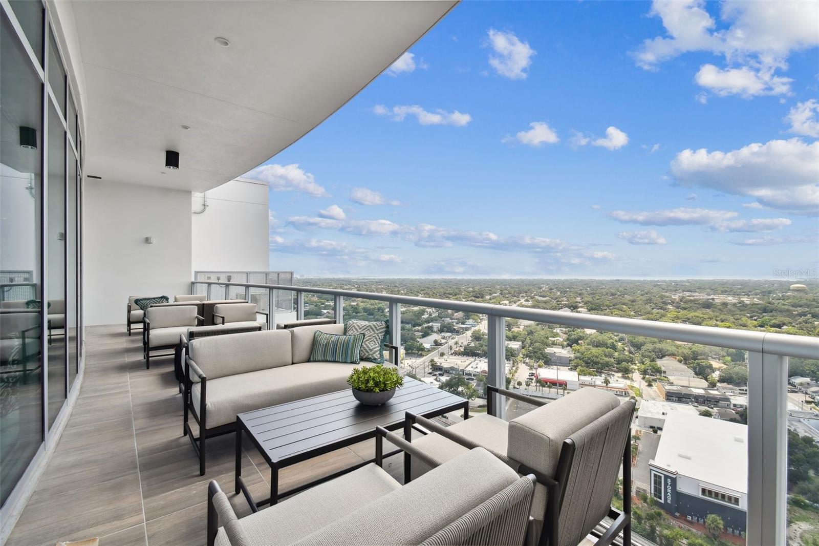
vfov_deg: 77.3
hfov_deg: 100.4
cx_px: 410
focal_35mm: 15
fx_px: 341
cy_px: 273
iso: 100
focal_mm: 10
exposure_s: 1/320
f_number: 7.1
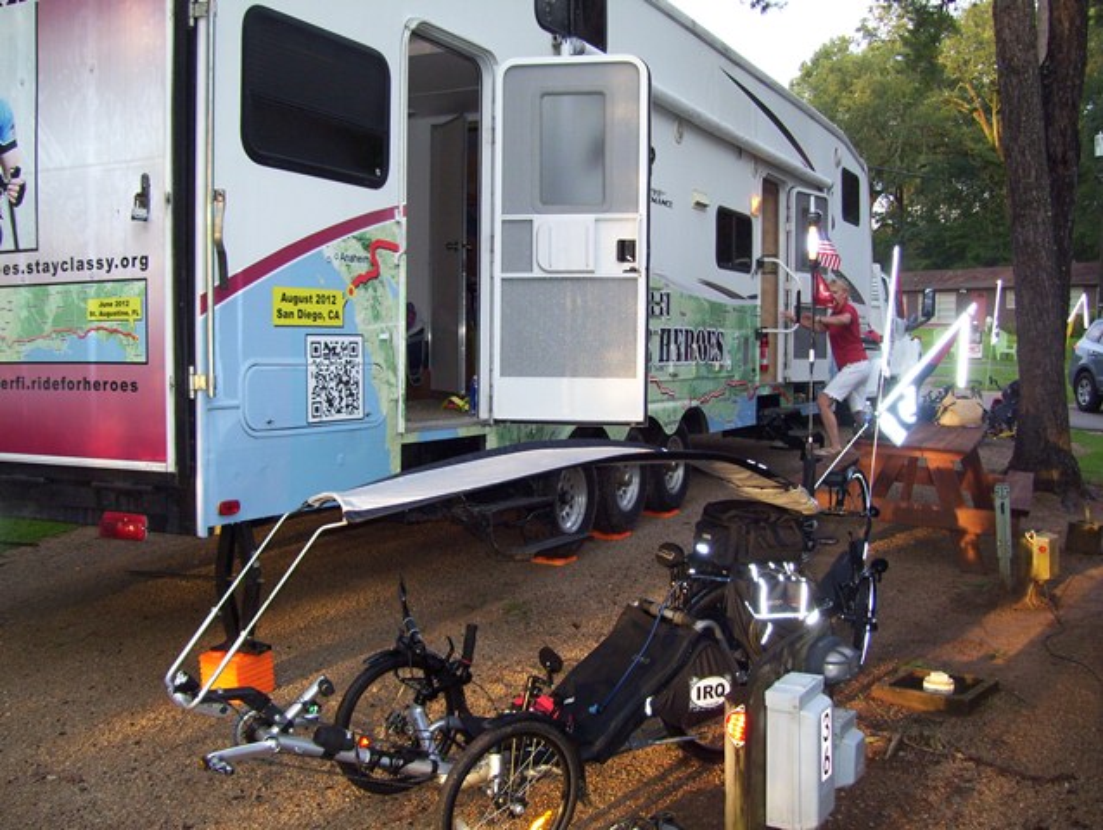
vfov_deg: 39.7
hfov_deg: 51.3
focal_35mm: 36
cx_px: 552
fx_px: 1148
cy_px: 415
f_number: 2.7
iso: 125
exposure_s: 1/60
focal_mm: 6
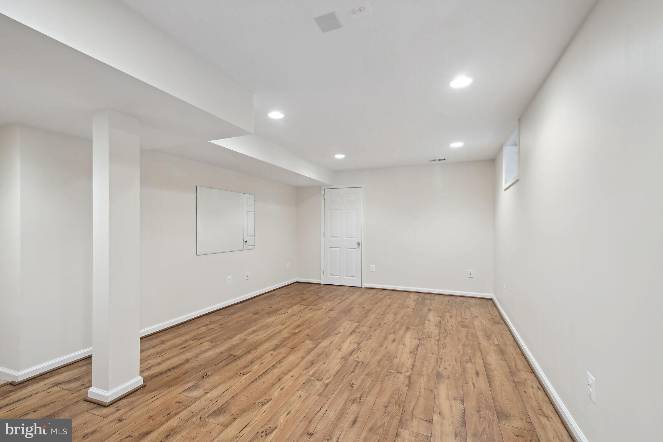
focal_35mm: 15
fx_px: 276
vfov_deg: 77.3
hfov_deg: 100.4
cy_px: 221
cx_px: 332
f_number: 7.1
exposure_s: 1/10
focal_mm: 10
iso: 640
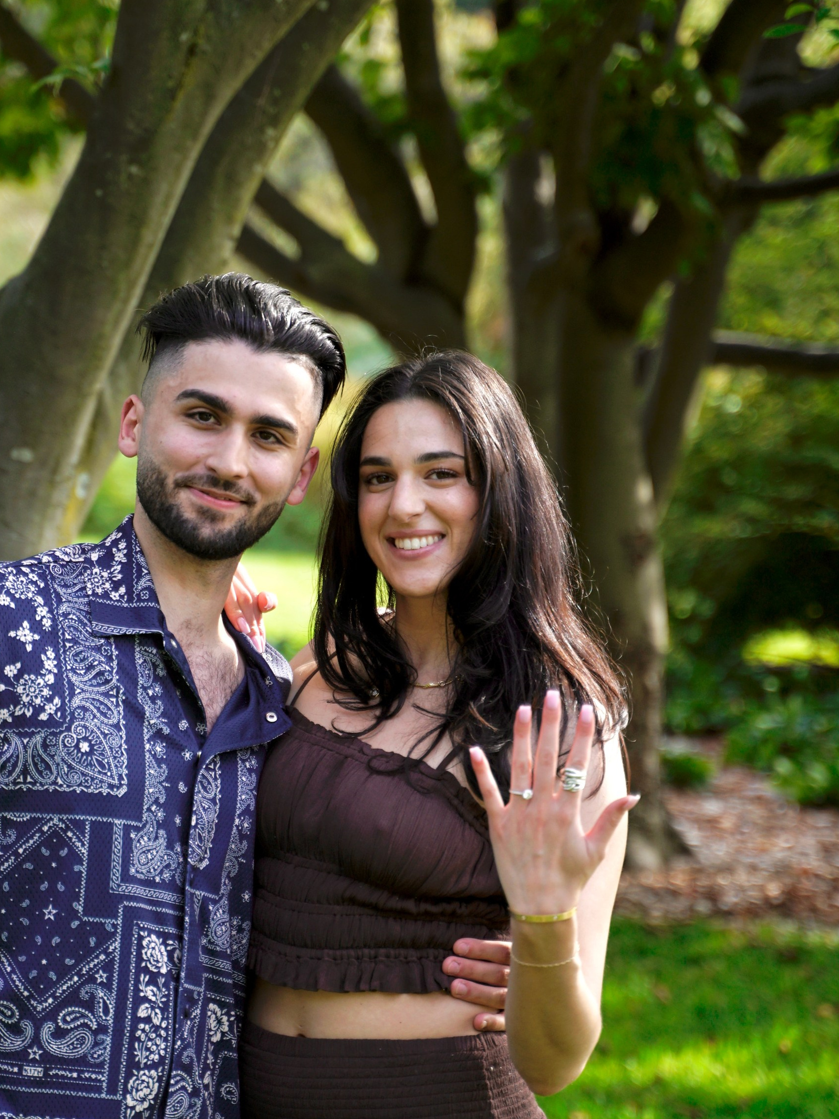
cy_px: 594
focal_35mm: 130
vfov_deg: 15.2
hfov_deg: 11.4
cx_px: 234
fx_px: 4201
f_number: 2.8
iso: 200
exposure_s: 1/640
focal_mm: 75
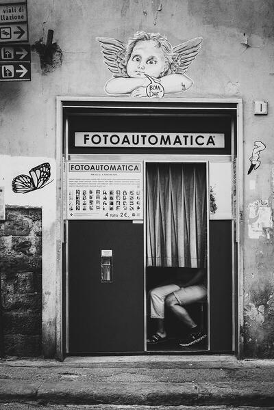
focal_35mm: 41
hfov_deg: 32.6
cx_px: 137
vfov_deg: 47.4
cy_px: 205
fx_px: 468
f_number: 8
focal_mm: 27
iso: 1250
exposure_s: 1/125
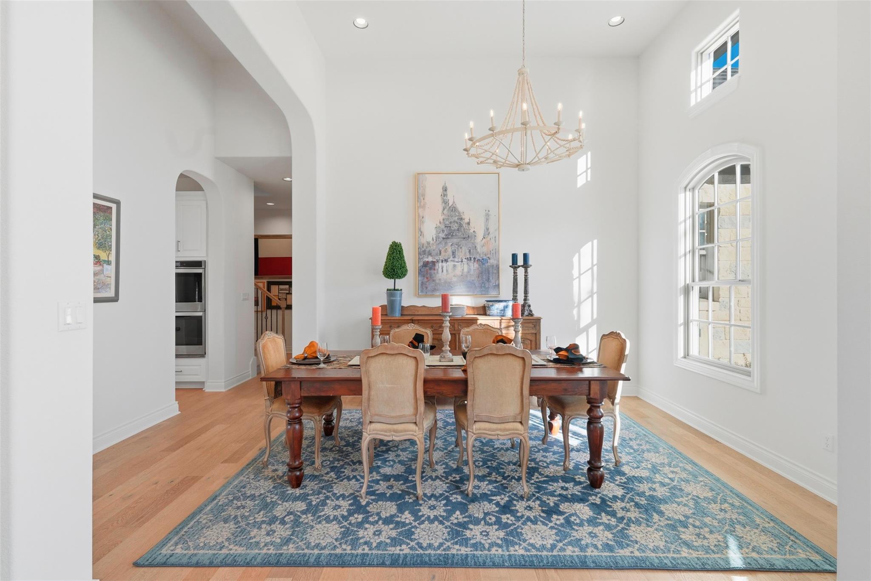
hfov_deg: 95.0
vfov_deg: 72.0
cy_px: 290
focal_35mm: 16
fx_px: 399
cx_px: 436
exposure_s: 1/250
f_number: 9
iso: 640
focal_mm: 16.5
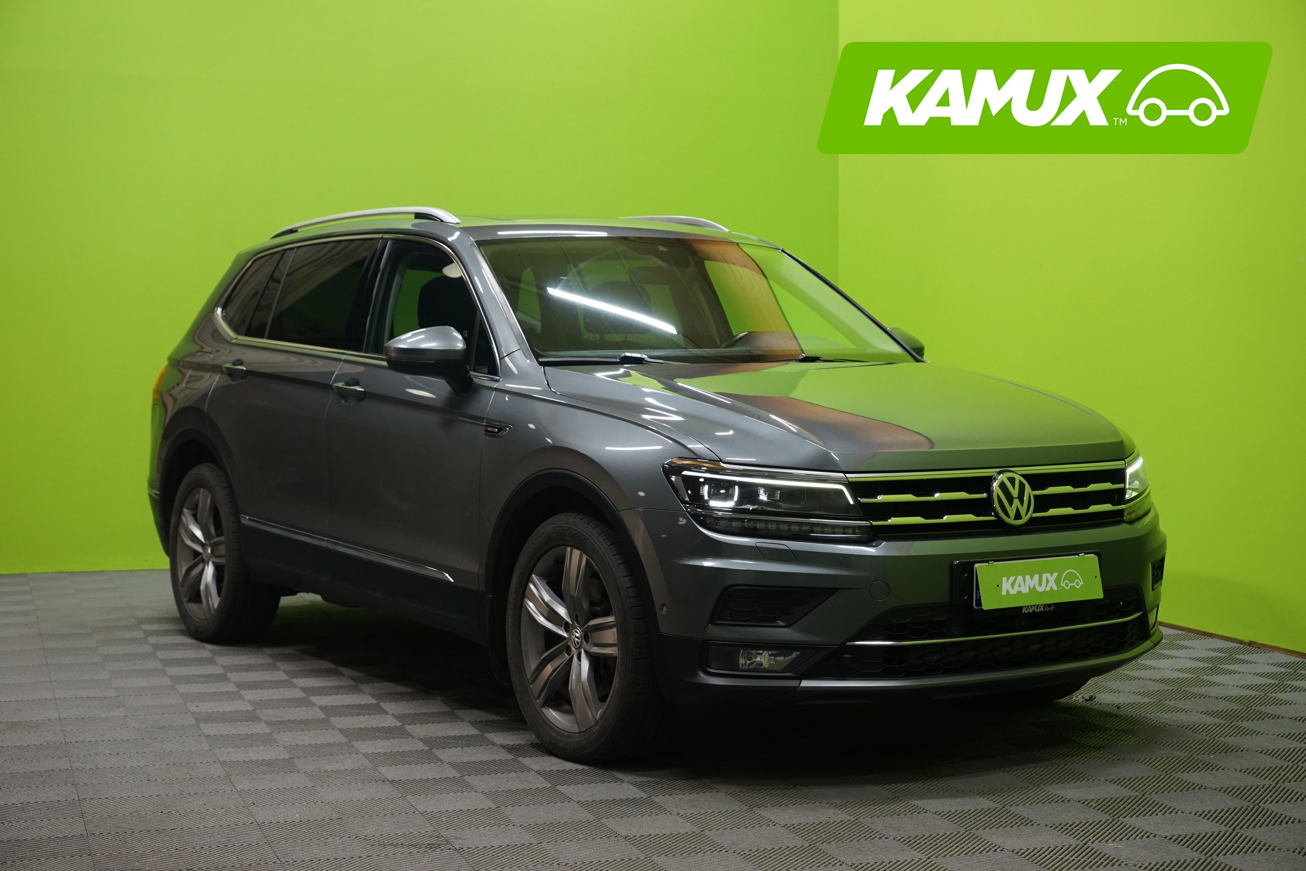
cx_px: 653
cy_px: 436
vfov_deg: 24.6
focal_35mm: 55
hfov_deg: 36.2
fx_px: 1995
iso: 1000
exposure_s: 1/20
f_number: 5.6
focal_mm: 55
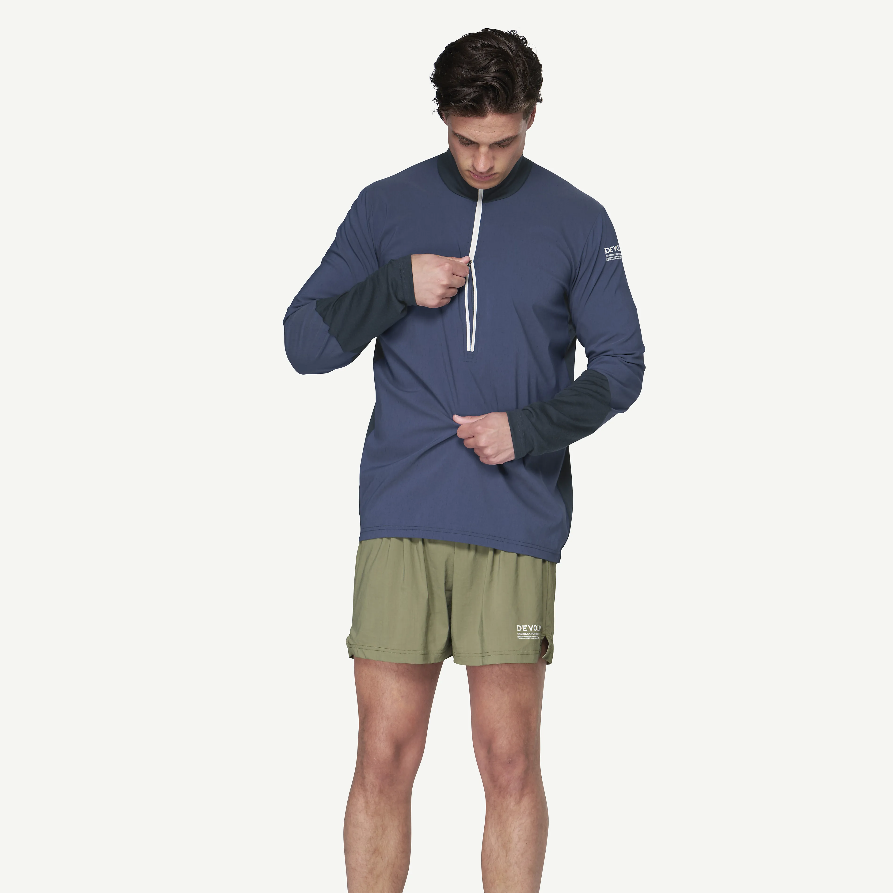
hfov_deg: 19.3
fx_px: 2627
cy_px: 532
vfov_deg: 19.3
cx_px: 445
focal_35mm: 90
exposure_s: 1/50
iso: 100
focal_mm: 70
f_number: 5.6
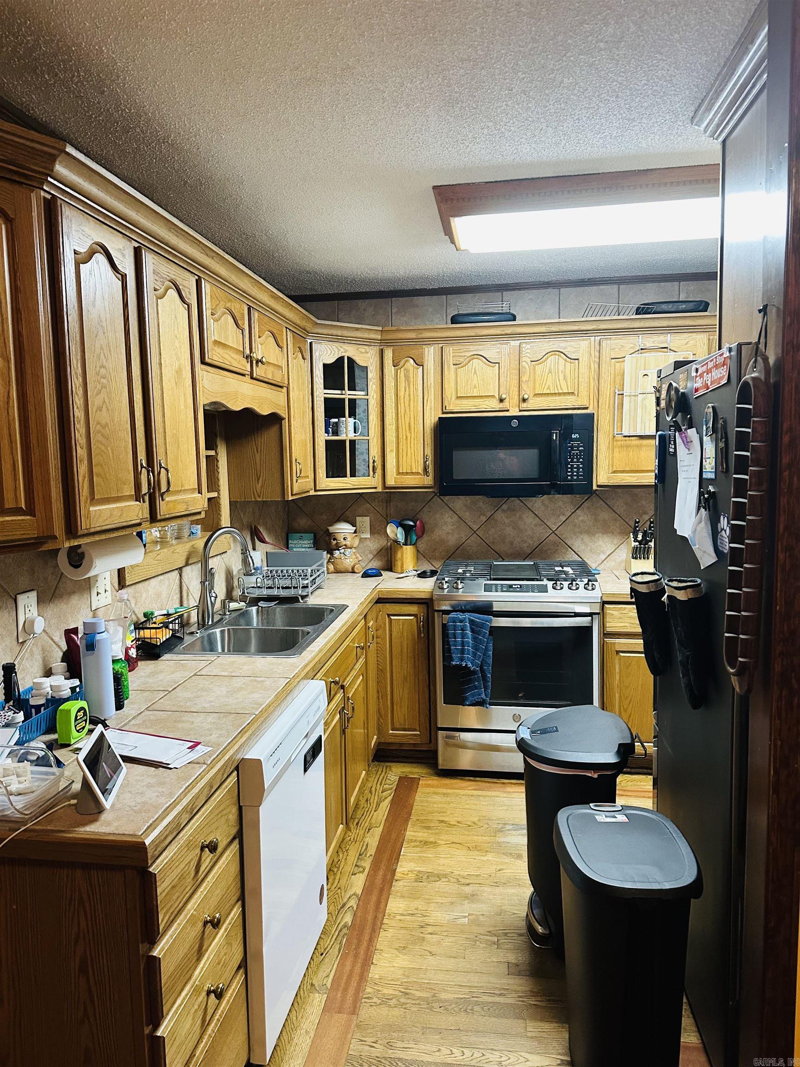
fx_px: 740
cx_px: 400
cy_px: 534
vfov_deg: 71.6
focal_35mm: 24
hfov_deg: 56.8
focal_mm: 6.86
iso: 500
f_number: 1.78
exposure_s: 1/60
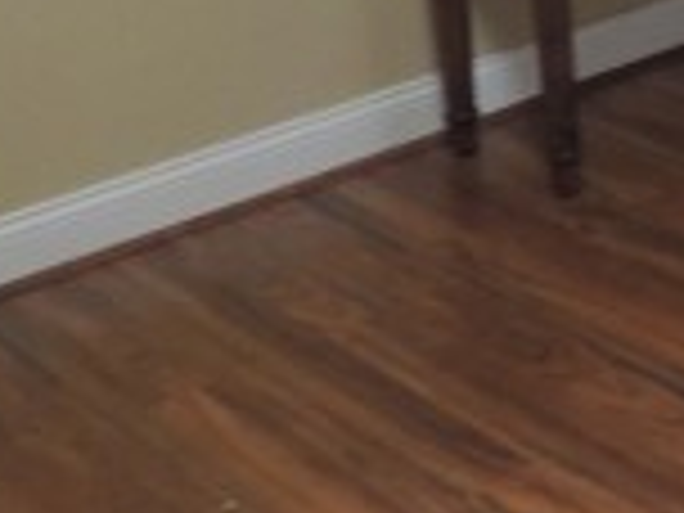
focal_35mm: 101
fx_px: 1996
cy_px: -526
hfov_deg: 15.9
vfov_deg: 12.7
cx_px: 1300
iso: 400
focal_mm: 4.3
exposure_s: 1/13
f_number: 3
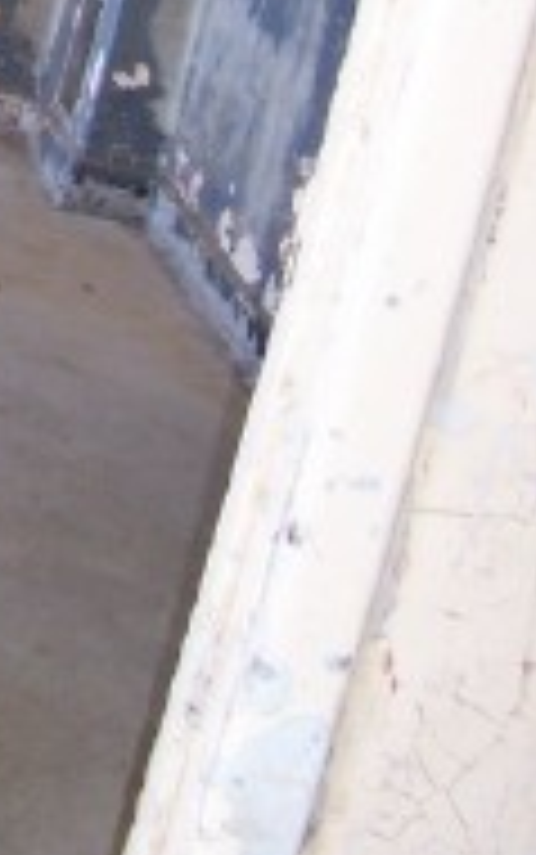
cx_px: -291
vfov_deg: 18.5
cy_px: -234
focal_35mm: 105
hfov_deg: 11.9
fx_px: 2450
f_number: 2.8
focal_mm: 5.6
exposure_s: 1/90
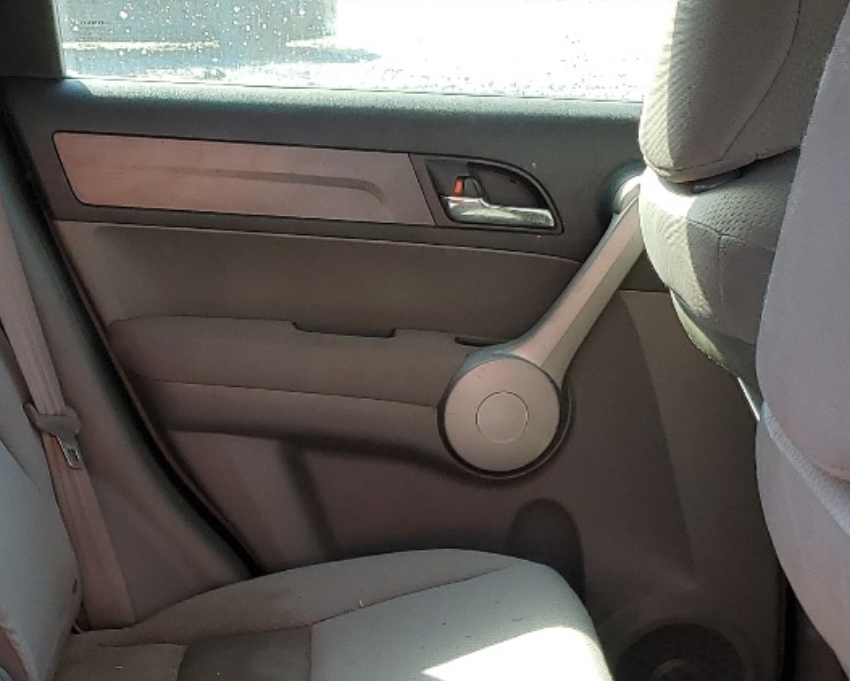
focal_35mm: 77
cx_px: 261
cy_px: 783
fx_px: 1938
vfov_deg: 19.0
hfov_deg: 24.6
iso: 50
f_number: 1.5
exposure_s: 1/400
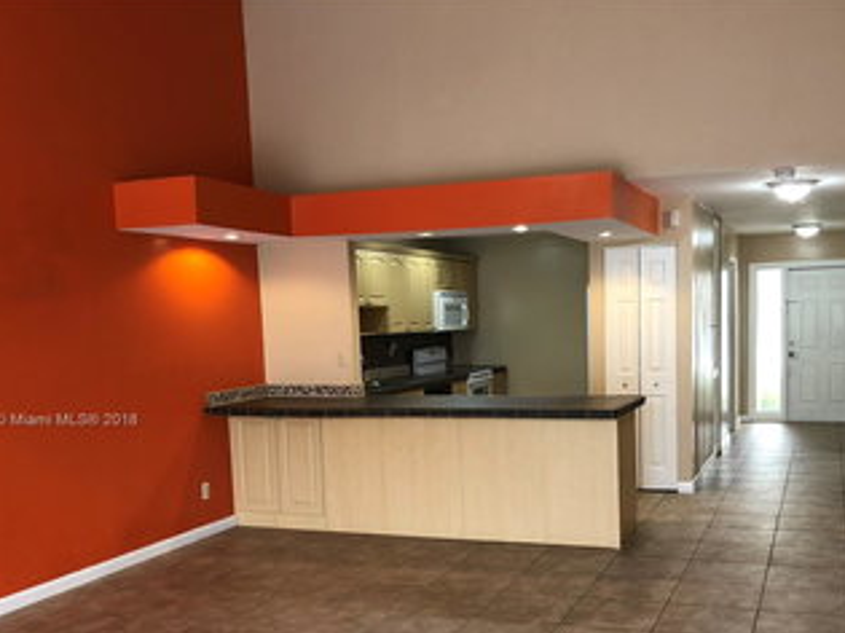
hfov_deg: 48.8
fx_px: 927
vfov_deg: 37.3
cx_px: 482
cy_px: 421
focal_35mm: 38
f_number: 1.8
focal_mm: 4
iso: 40
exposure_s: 1/17
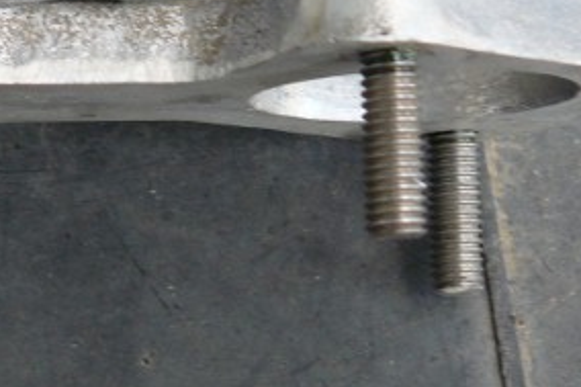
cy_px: -66
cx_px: 57
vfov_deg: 6.9
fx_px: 3177
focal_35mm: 197
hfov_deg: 10.4
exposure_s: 1/30
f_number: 3.2
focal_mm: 14
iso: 125
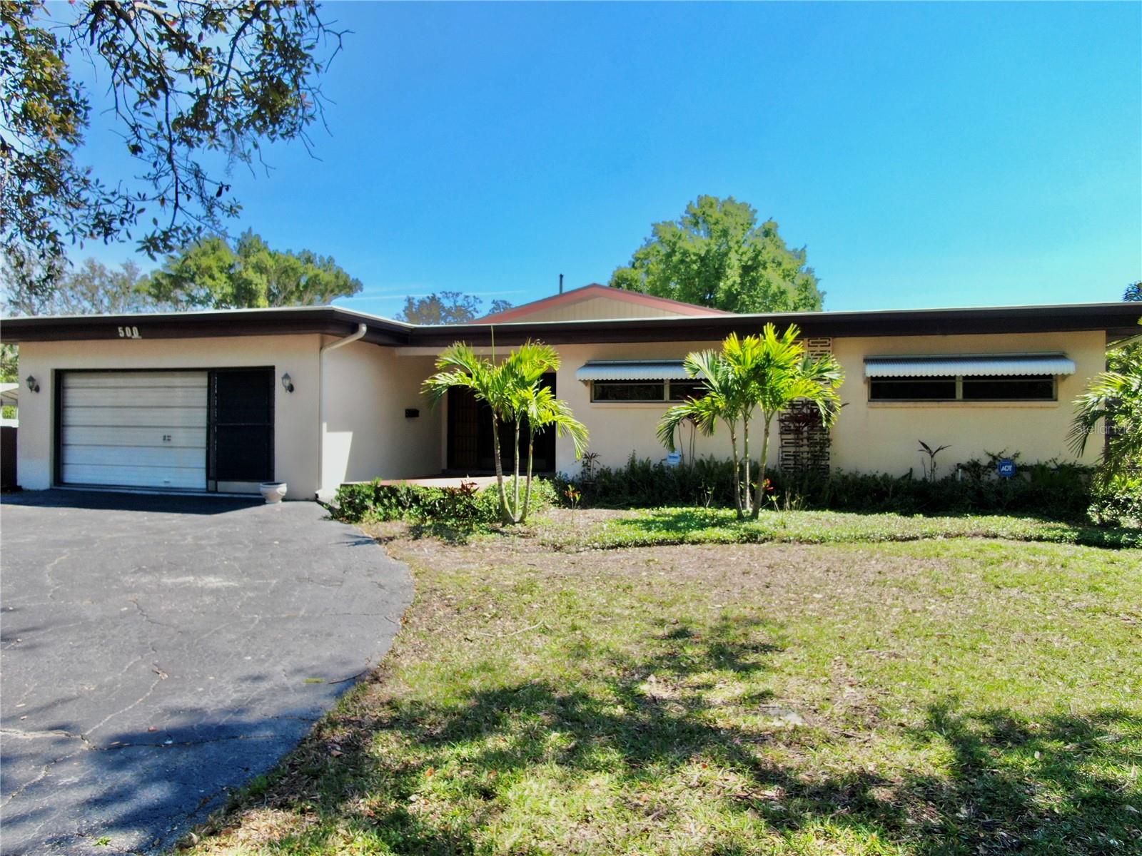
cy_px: 428
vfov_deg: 56.8
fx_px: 792
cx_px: 571
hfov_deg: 71.6
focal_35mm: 24
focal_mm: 4.39
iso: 110
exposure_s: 1/800
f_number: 2.8
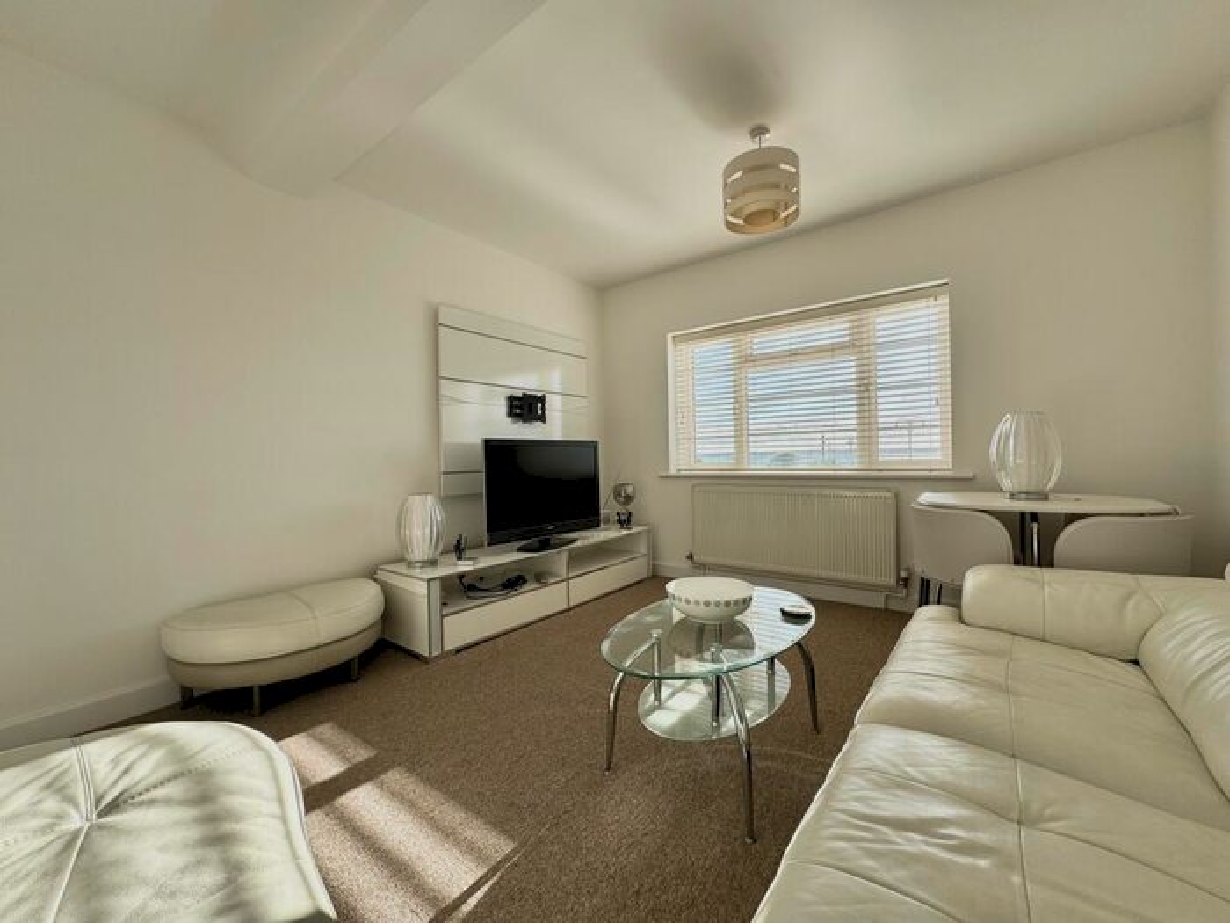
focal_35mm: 14
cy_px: 462
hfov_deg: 102.1
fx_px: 497
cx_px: 615
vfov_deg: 85.7
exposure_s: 1/596
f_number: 2.2
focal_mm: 2.22
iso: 50
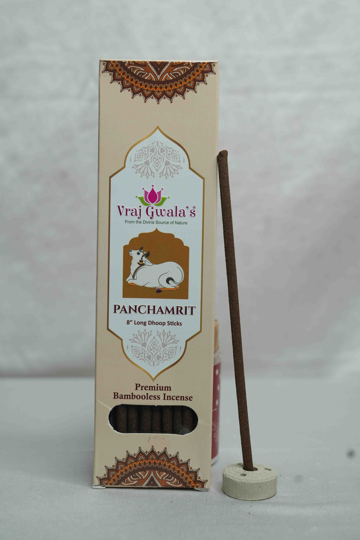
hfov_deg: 21.9
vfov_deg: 32.4
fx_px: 930
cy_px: 270
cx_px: 180
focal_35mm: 62
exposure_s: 1/100
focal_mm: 62
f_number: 5.6
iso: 400
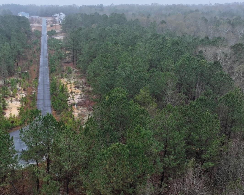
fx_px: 325
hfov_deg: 39.9
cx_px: 59
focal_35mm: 45
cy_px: 113
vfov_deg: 33.4
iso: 230
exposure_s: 1/640
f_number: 2.8
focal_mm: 12.29
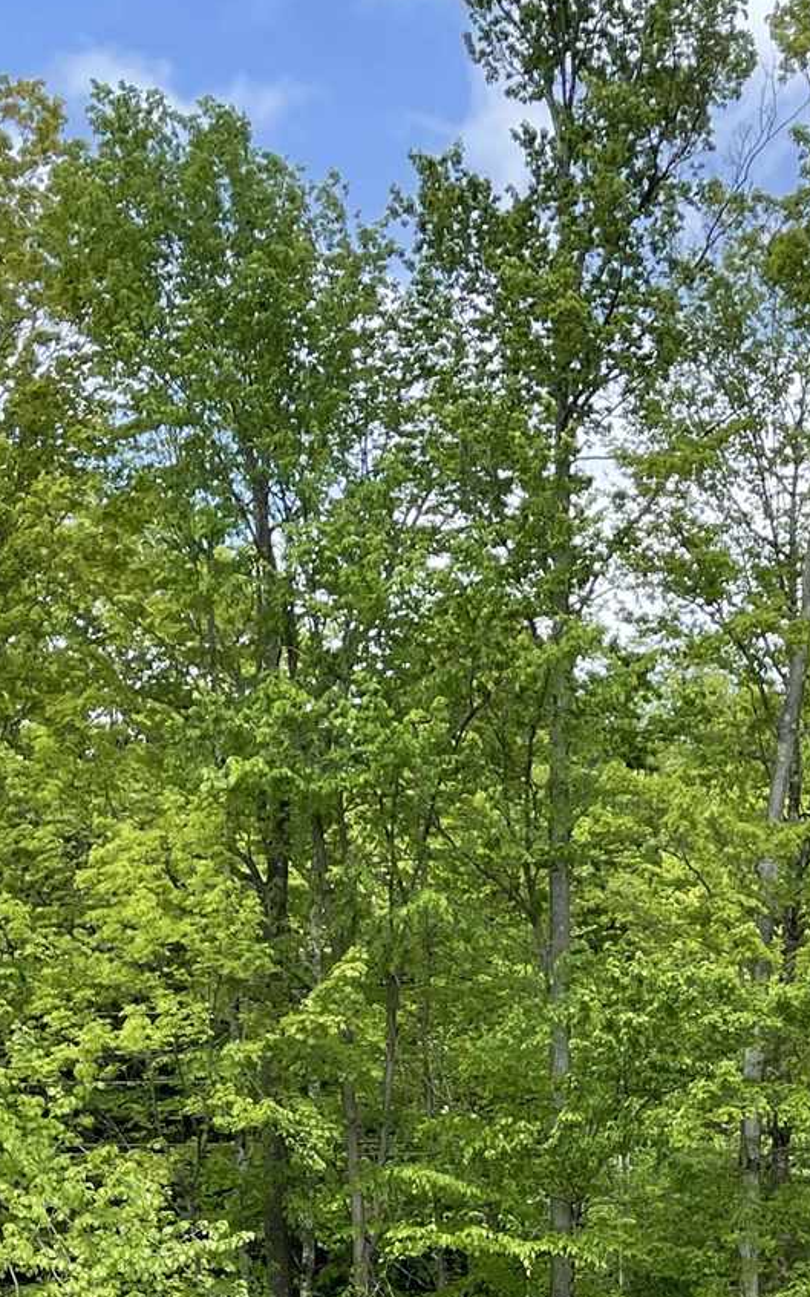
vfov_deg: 24.2
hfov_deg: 17.2
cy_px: 1674
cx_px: 680
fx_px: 2650
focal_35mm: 75
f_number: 1.6
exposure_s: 1/759
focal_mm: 4.2
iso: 32
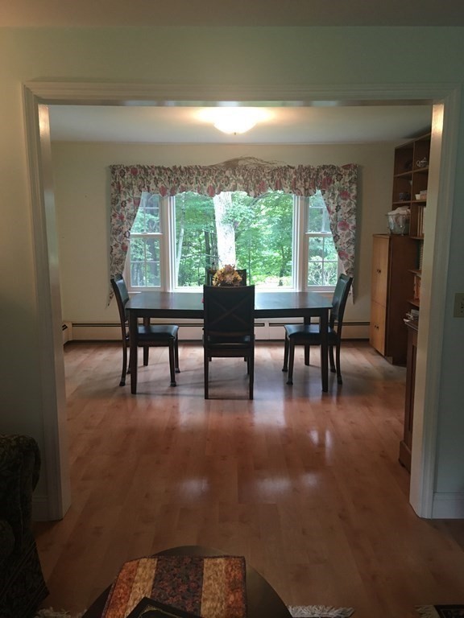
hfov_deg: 48.2
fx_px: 518
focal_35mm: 29
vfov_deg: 61.7
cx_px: 232
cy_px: 309
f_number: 2.2
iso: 125
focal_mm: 4.15
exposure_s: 1/30
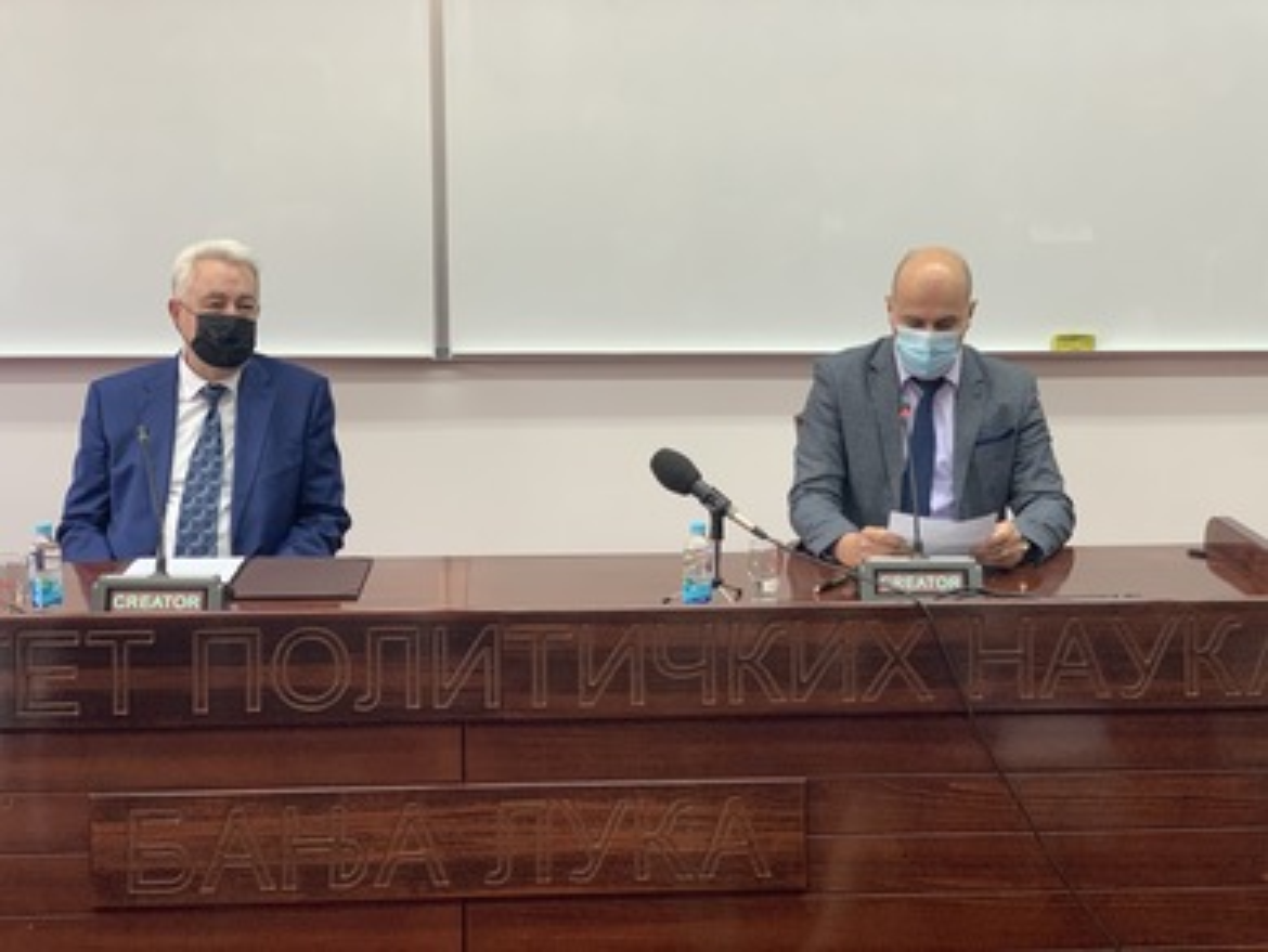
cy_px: 476
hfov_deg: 36.8
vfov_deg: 28.1
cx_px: 634
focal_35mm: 52
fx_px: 1906
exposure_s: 1/73
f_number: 2.4
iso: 125
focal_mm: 6
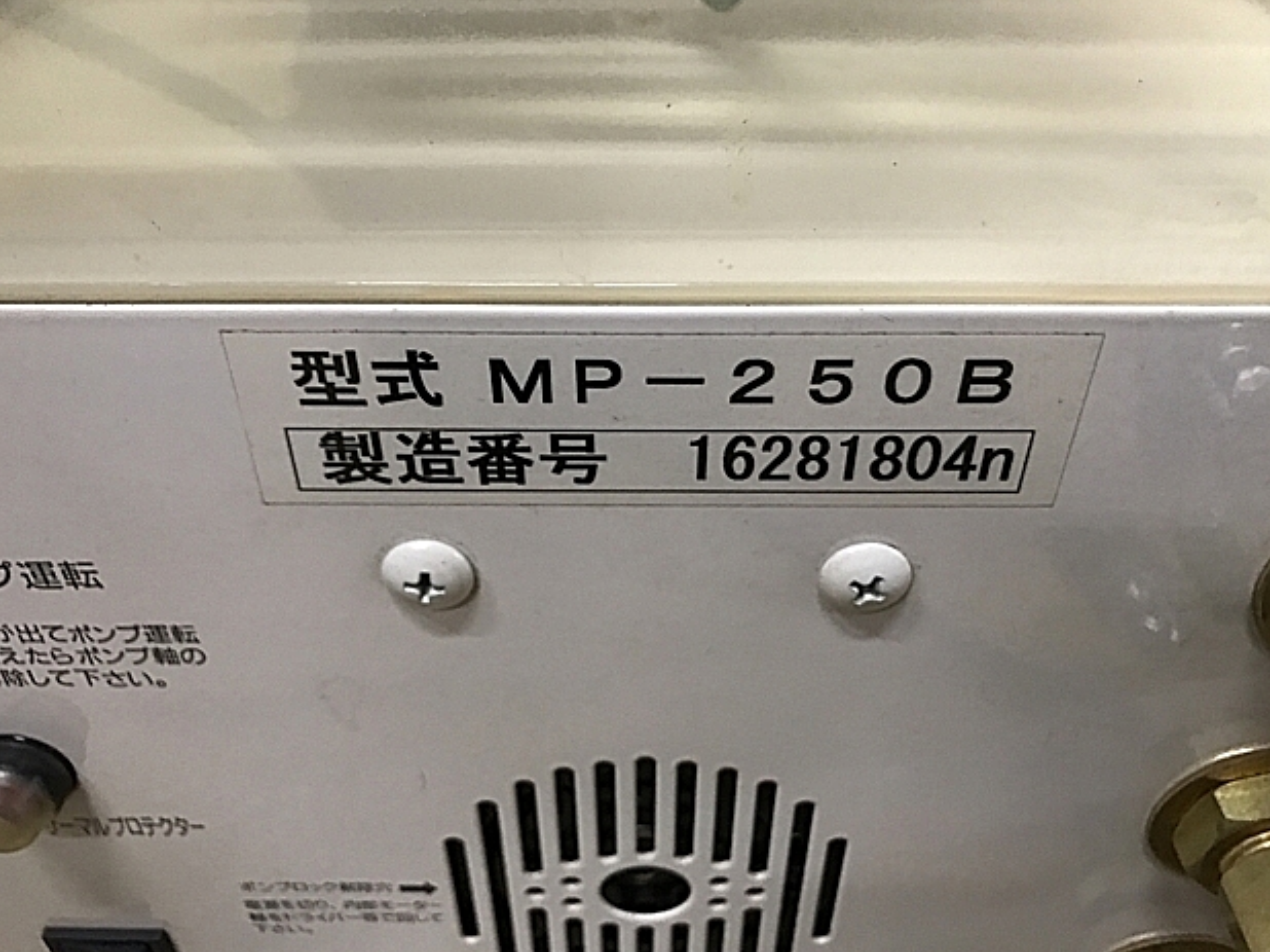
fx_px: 1064
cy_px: 465
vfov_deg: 48.2
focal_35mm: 29
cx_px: 633
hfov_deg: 61.7
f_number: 1.8
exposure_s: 1/15
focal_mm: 3.99
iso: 80
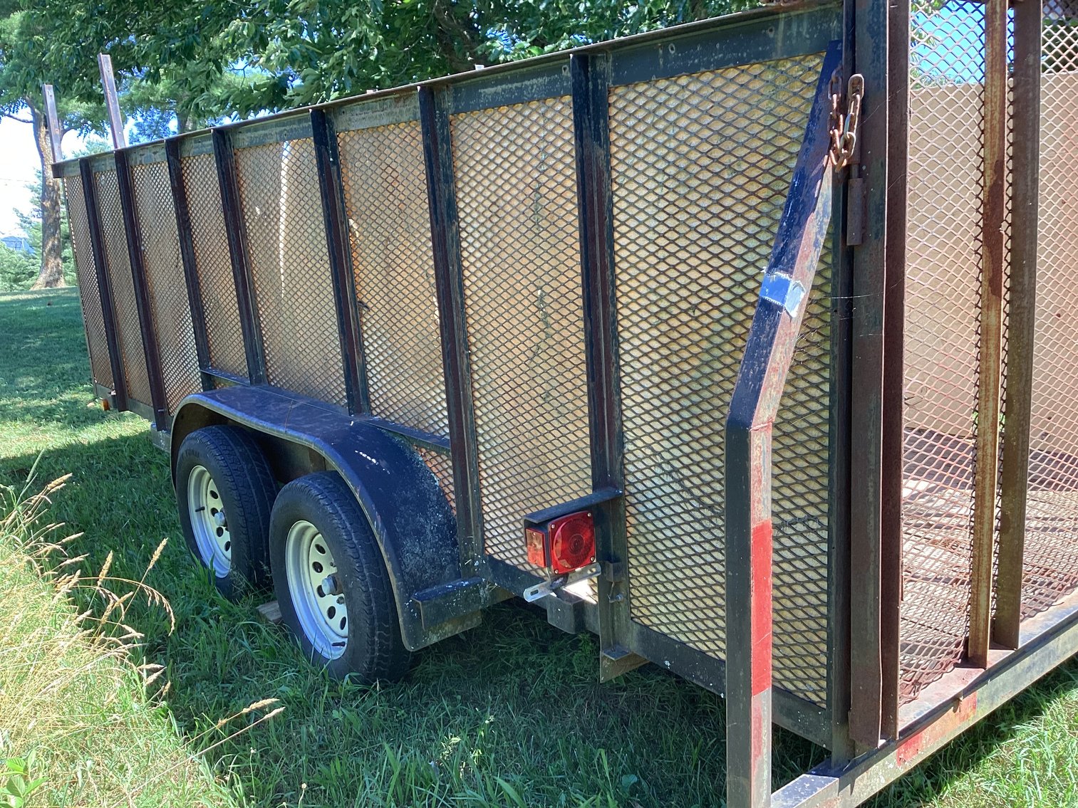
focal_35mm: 31
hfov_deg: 58.3
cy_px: 404
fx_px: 965
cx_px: 539
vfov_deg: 45.4
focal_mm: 3.3
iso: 32
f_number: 2.4
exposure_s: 1/100
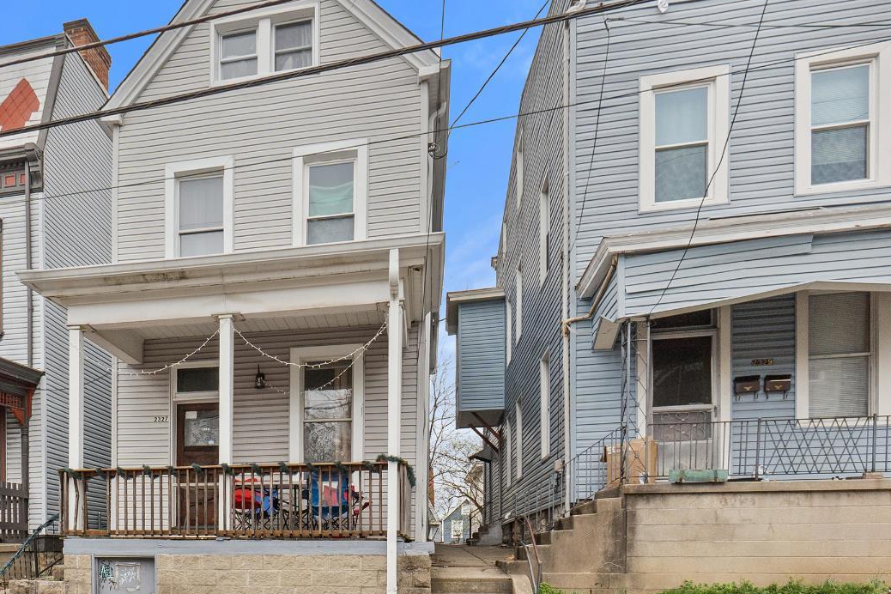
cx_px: 268
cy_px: 306
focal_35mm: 26
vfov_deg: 49.5
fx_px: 643
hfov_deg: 66.7
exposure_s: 1/320
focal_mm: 12
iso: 400
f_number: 9
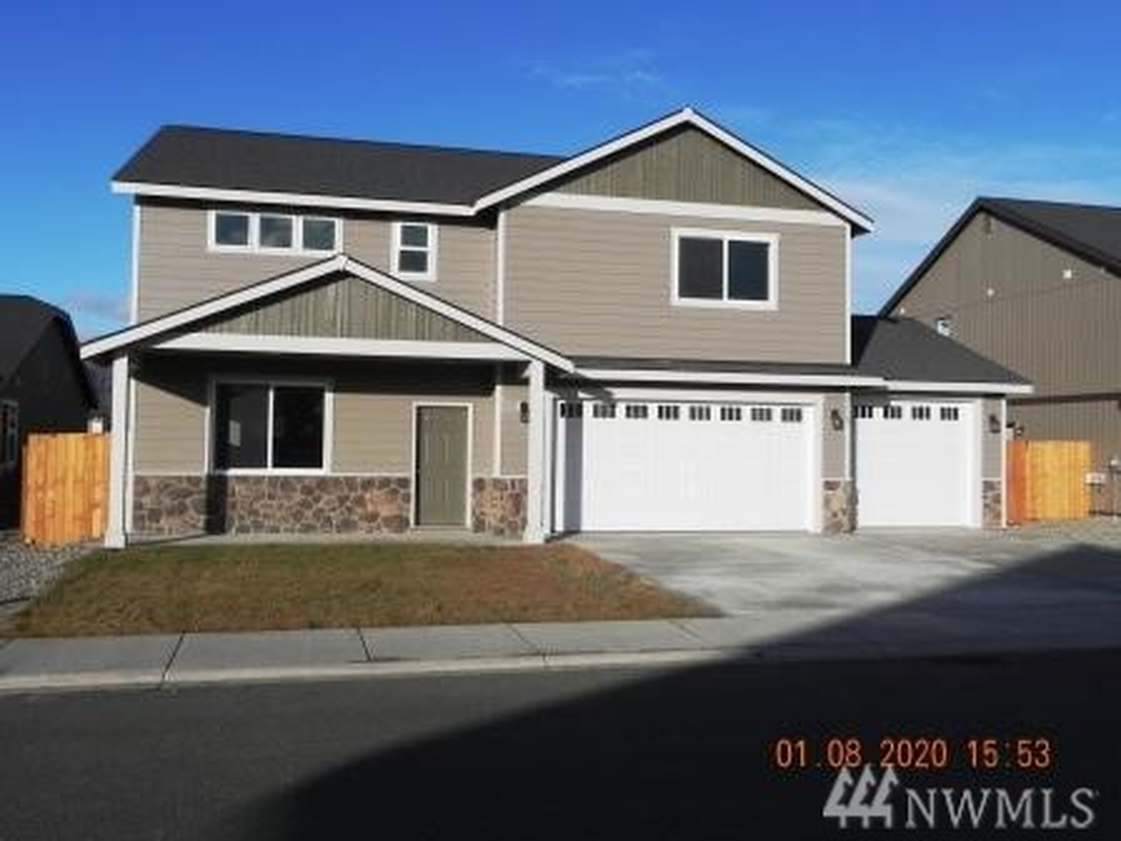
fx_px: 1069
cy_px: 420
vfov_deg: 42.9
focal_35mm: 33
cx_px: 560
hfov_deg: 55.4
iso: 160
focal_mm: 5.9
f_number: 8
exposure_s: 1/559
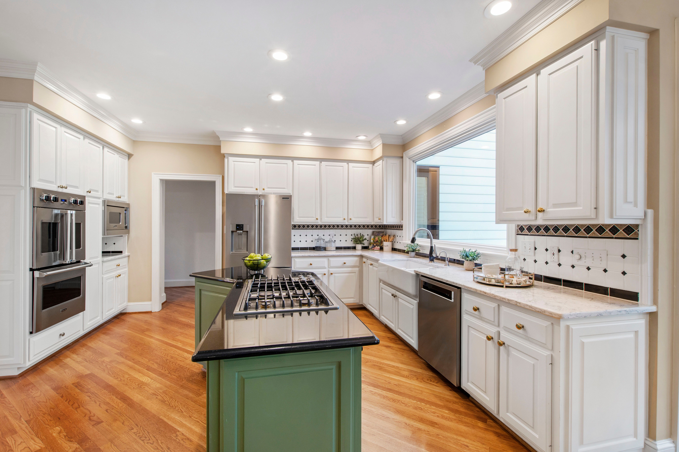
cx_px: 340
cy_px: 226
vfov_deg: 77.3
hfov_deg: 100.4
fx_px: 283
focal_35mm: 15
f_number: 8
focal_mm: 10
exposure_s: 1/2.5
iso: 100
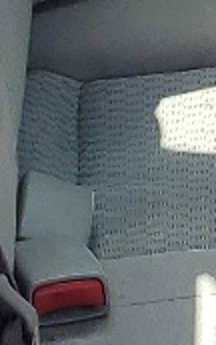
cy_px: 213
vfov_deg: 8.2
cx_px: 832
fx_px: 2404
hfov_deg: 4.7
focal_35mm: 255
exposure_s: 1/833
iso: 50
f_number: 1.5
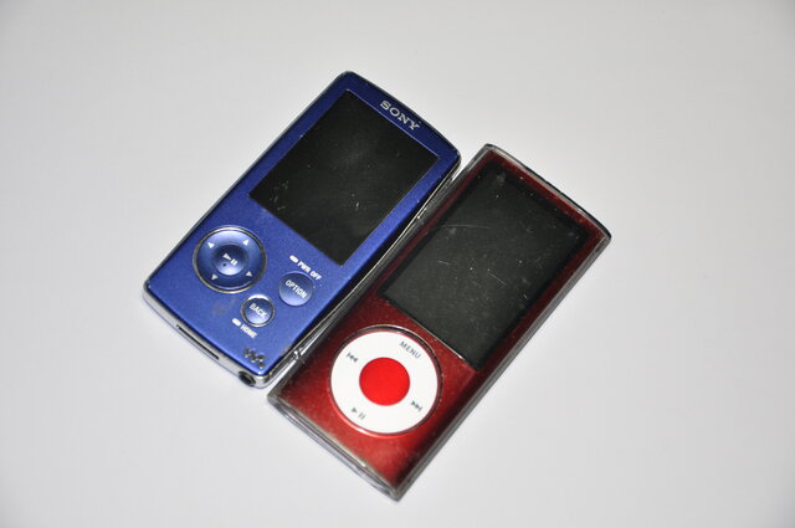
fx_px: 2183
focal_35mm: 99
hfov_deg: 20.6
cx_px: 398
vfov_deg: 13.8
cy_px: 264
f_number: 5.6
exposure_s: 1/30
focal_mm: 66
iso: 200
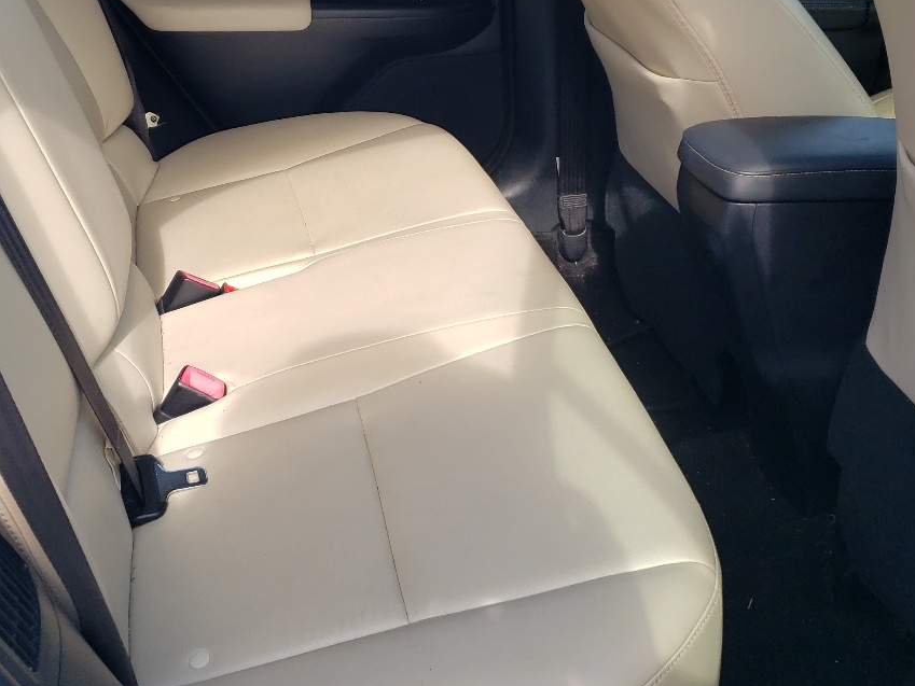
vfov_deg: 29.0
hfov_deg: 38.9
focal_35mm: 49
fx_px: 1295
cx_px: 430
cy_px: 137
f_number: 1.5
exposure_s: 1/667
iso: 50
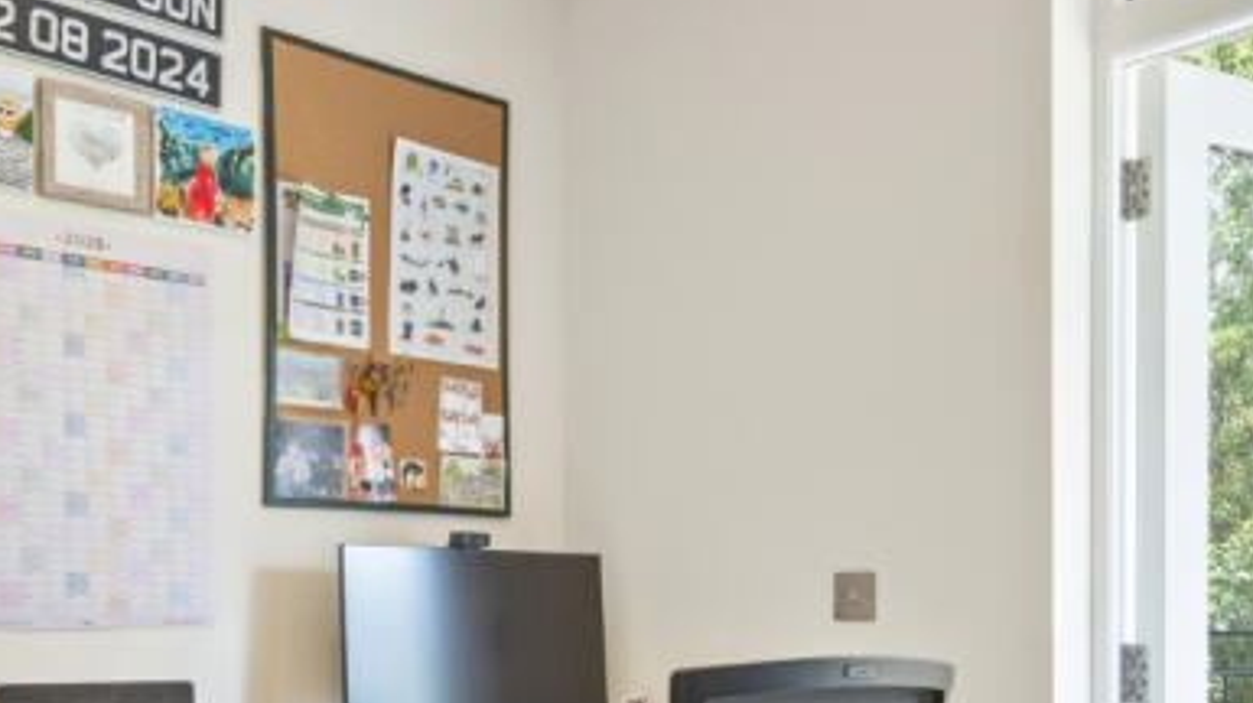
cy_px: 640
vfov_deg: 29.1
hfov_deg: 51.0
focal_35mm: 39
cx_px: 449
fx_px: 1295
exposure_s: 1/2
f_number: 16
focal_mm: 14
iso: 200
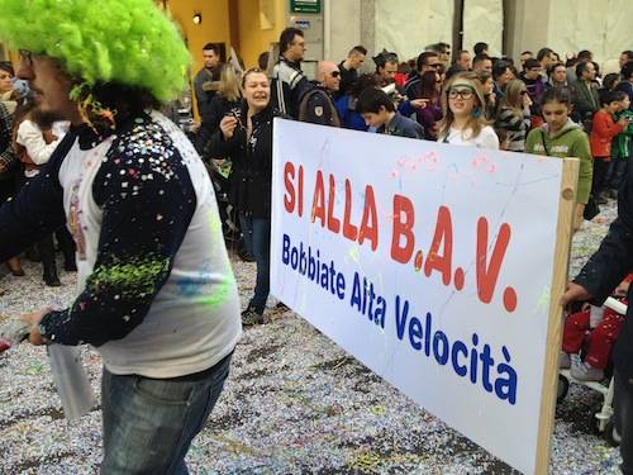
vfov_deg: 40.7
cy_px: 238
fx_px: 640
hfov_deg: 52.6
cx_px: 316
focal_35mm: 35
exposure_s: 1/147
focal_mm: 4.28
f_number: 2.4
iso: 64
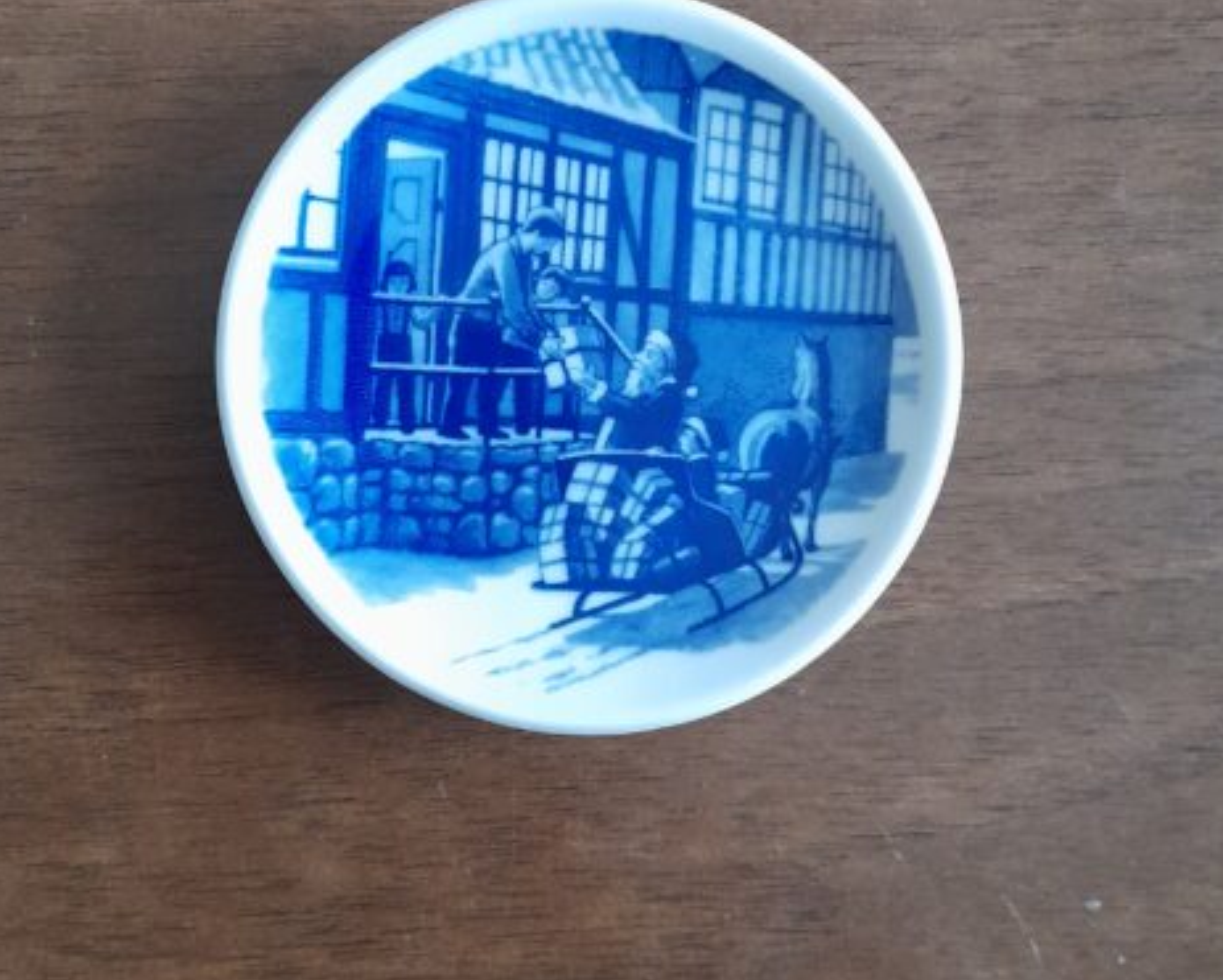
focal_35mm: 27
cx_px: 576
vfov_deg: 53.2
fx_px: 978
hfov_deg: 64.0
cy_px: 485
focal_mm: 4.6
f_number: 2
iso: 500
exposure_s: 1/33
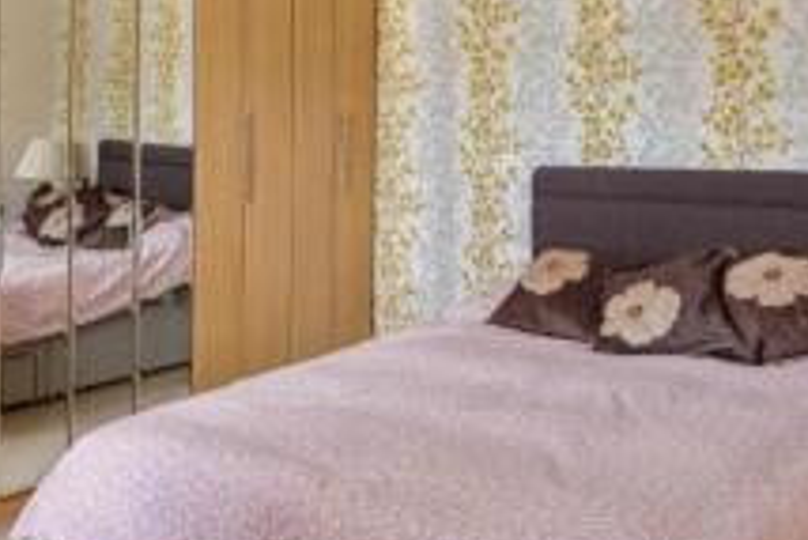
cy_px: 168
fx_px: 898
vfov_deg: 33.1
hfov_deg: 48.4
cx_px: 393
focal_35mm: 40
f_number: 6.3
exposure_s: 1/125
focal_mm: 18
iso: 800
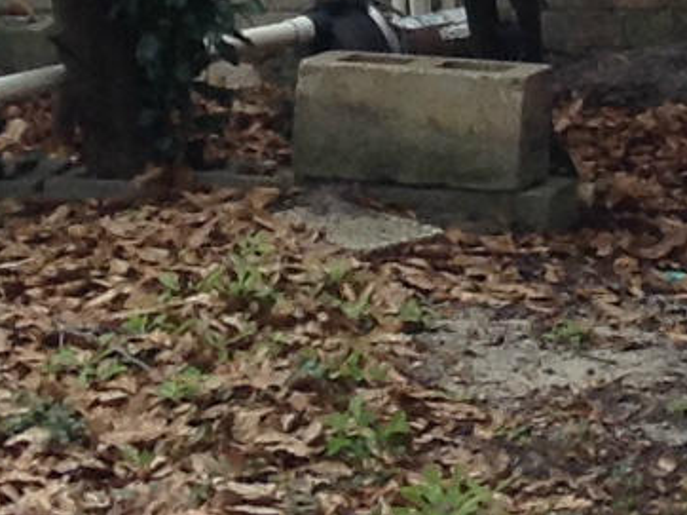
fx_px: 4681
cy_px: -517
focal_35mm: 236
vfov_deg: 6.1
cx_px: 1099
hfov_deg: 8.2
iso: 25
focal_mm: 3.3
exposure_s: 1/399
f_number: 2.4
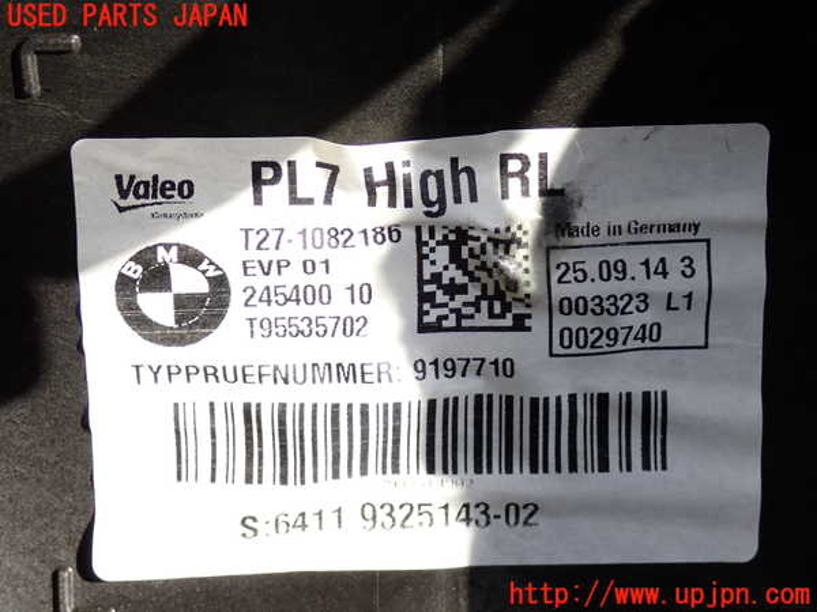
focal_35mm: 77
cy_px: 306
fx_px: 1817
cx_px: 408
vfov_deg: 19.1
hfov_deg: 25.3
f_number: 4.1
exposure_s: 1/125
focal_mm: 13.65
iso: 100
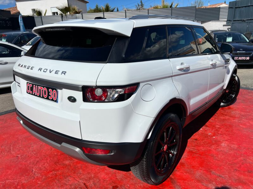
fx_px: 190
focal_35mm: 26
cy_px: 94
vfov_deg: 53.1
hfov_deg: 67.3
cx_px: 126
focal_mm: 5.7
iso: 50
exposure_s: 1/11364
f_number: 1.5
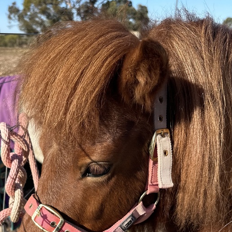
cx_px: 89
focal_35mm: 41
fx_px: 311
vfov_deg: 38.5
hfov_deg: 40.7
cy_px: 203
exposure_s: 1/2252
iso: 80
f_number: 1.78
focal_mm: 6.86
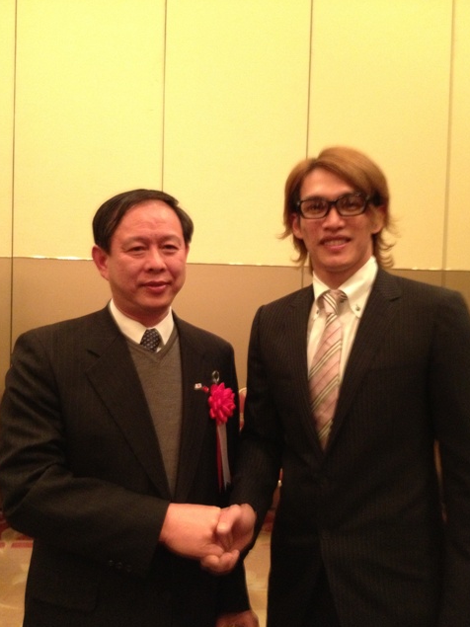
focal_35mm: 36
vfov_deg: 51.4
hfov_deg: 39.6
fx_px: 652
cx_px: 233
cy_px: 320
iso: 500
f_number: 2.4
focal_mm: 4.28
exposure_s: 1/15
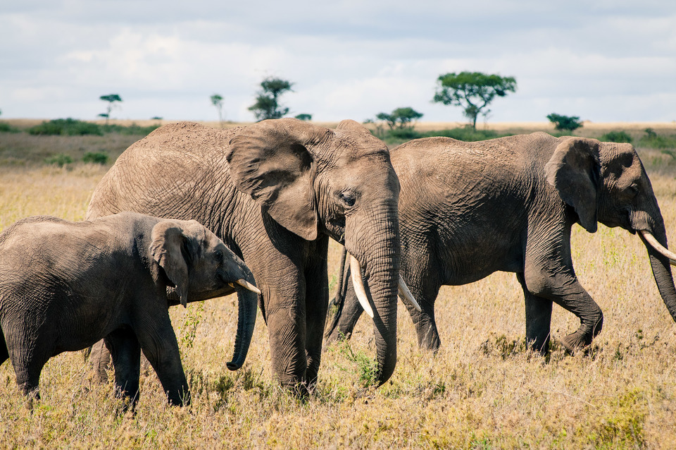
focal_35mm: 300
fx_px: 5627
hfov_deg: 6.9
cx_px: 338
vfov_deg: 4.6
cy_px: 225
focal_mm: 200
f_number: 5.6
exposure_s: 1/1250
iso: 400
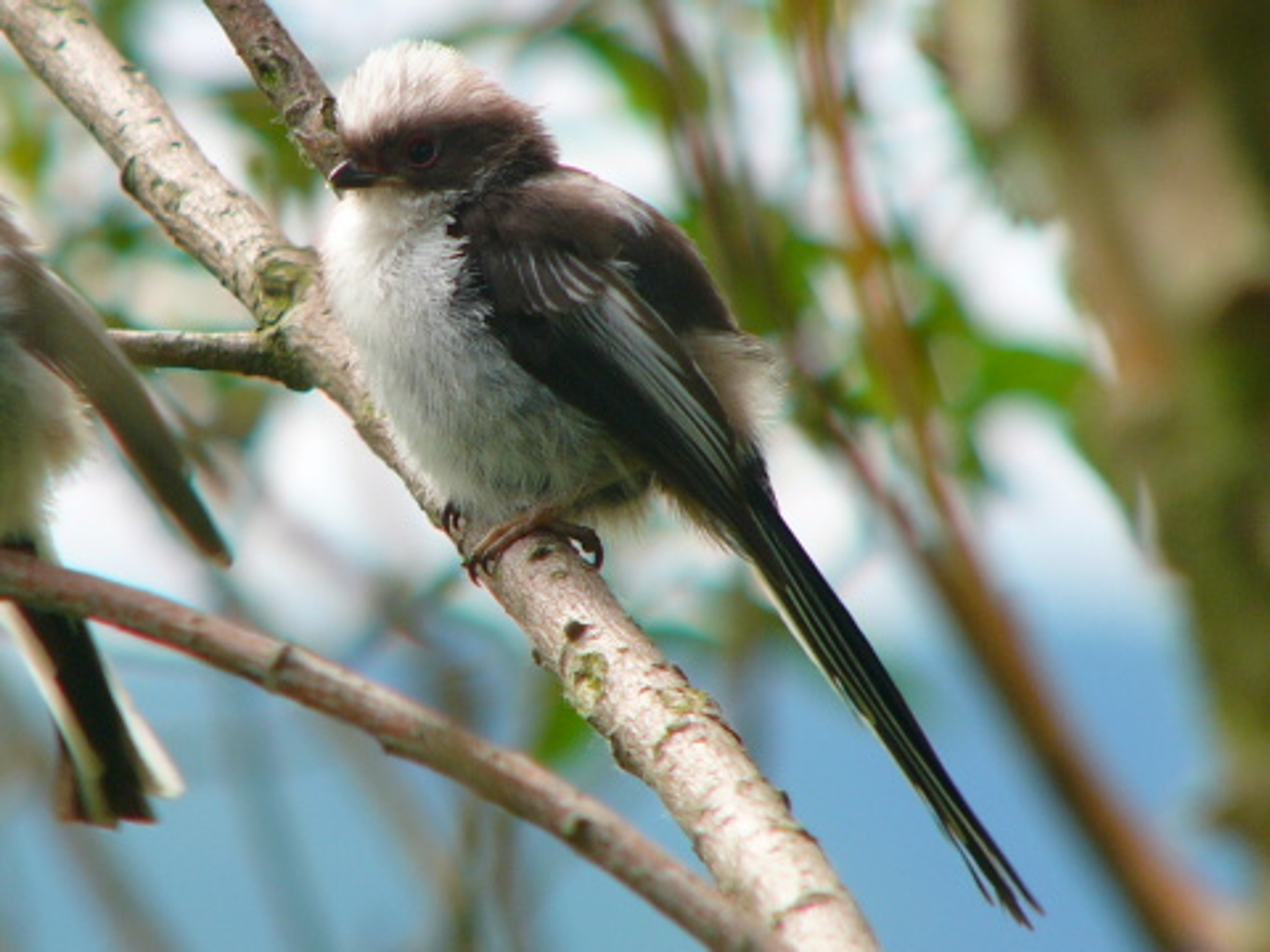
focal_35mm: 432
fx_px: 15849
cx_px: 635
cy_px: 476
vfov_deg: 3.4
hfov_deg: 4.6
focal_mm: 72
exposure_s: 1/160
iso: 50
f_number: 4
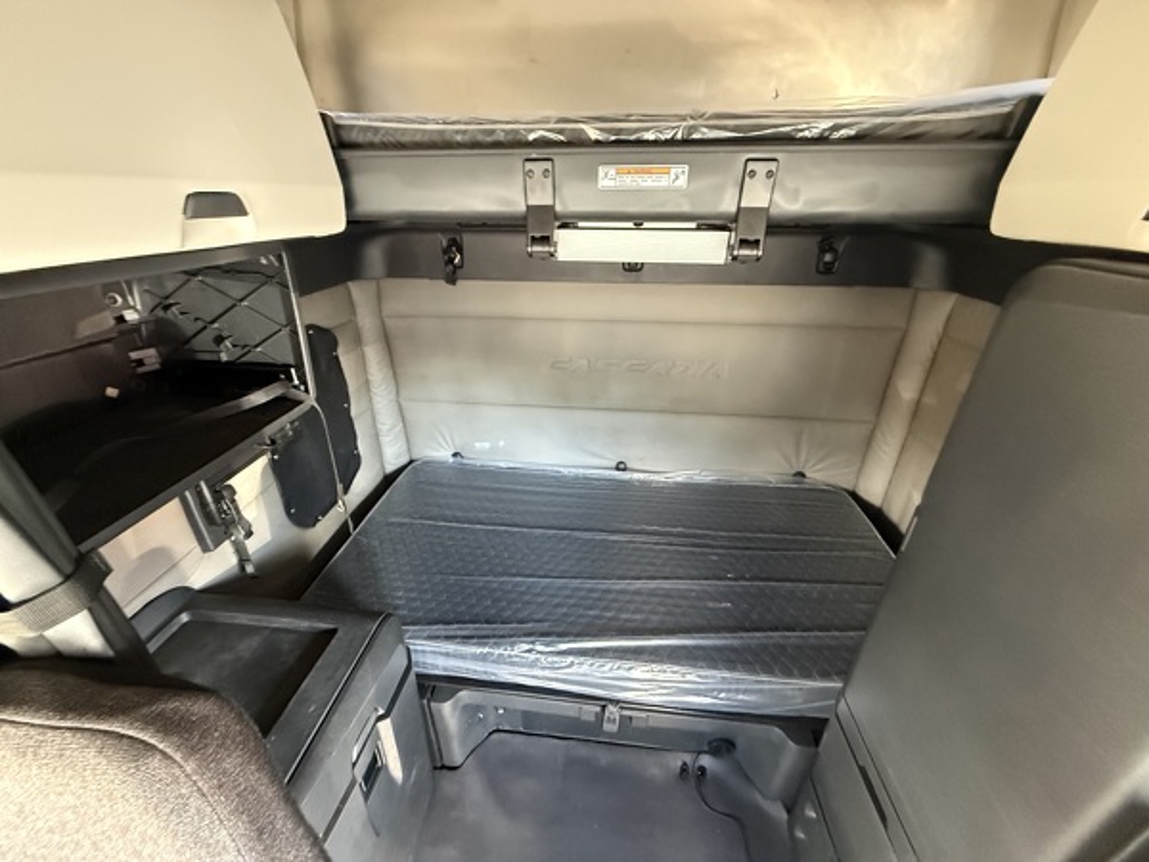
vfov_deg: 85.7
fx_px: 465
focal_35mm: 14
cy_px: 431
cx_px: 574
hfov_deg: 102.1
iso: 1000
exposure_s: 1/60
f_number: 2.2
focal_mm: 2.22
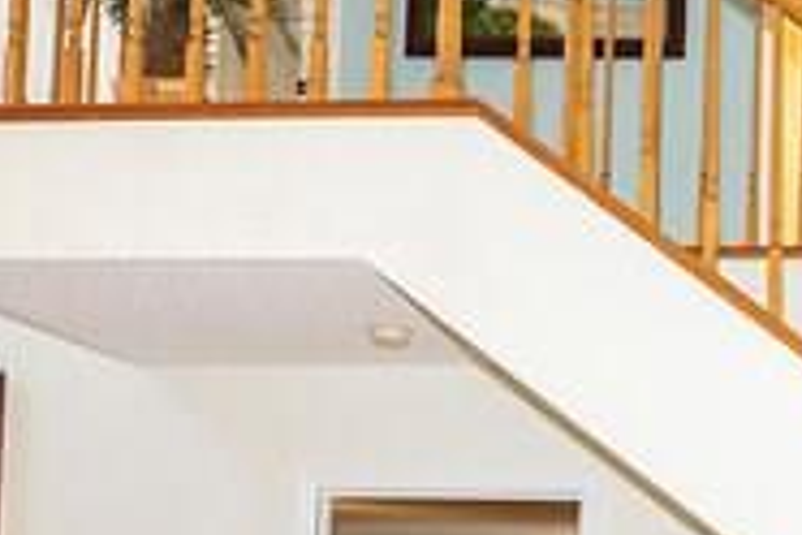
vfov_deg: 19.6
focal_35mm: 66
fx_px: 1470
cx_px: 858
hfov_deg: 28.1
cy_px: 613
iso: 400
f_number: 5.6
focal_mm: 12
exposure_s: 1/40
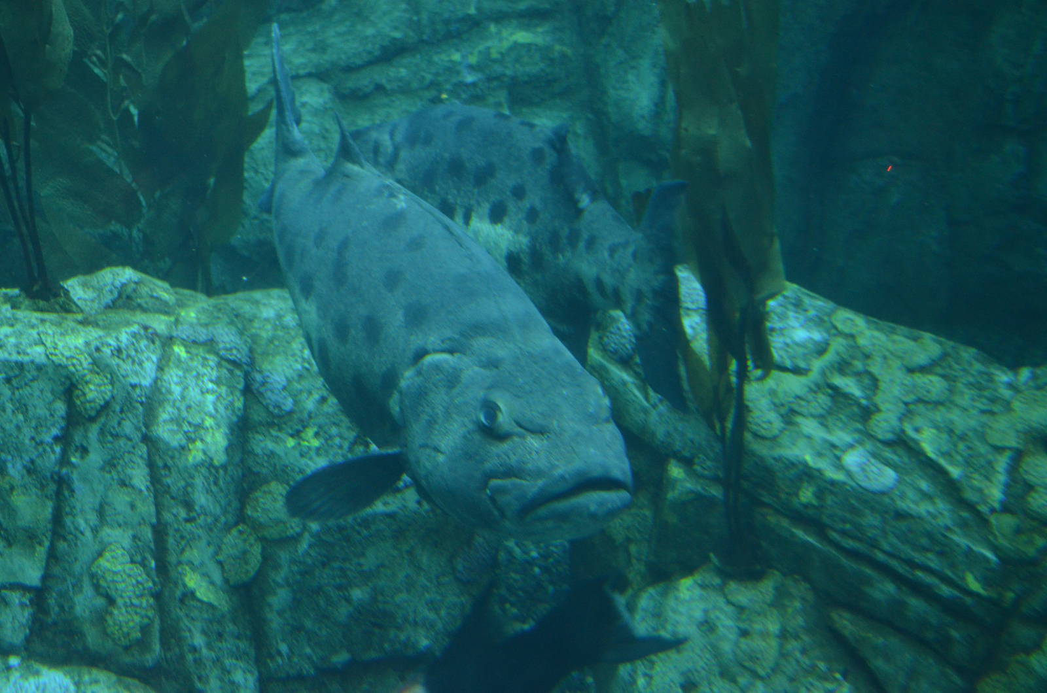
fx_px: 1306
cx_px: 524
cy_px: 346
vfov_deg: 29.7
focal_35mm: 45
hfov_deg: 43.7
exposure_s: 1/30
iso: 1600
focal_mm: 30
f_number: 4.5
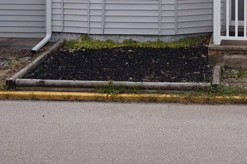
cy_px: -40
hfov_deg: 23.3
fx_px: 589
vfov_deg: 15.2
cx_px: 195
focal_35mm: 86
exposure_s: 1/80
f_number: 13
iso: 100
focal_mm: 22
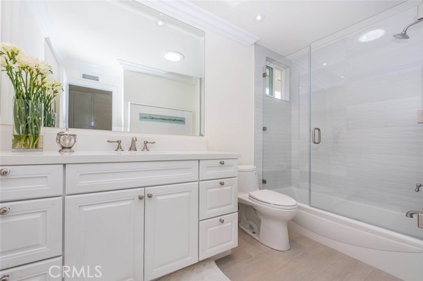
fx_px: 176
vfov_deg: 77.3
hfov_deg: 100.4
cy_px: 140
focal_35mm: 15
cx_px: 212
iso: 250
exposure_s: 1/60
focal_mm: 15
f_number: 9
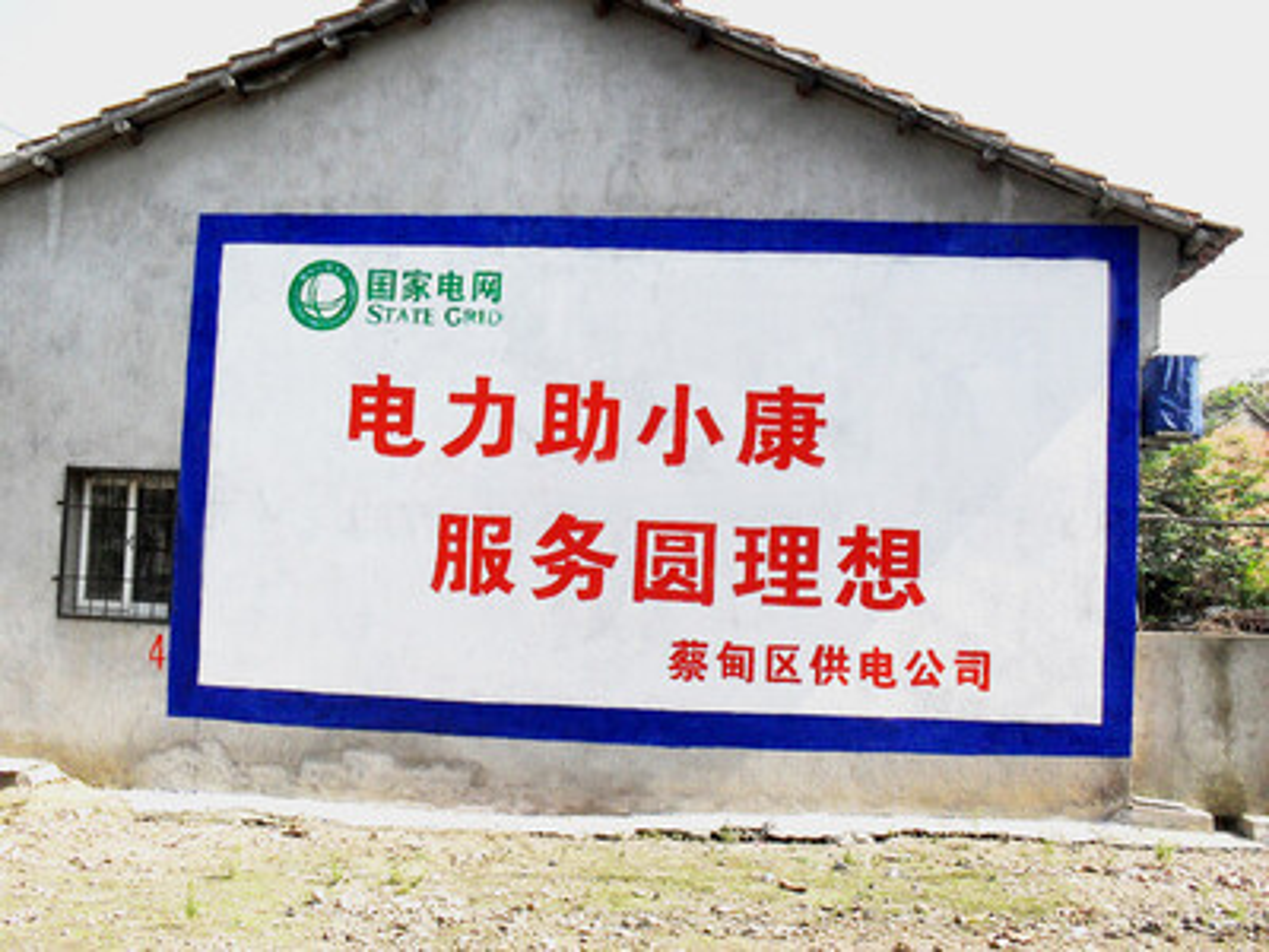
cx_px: 634
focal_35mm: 38
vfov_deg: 37.7
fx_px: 1393
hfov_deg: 49.0
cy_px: 476
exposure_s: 1/1000
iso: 80
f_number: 2.8
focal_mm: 6.3
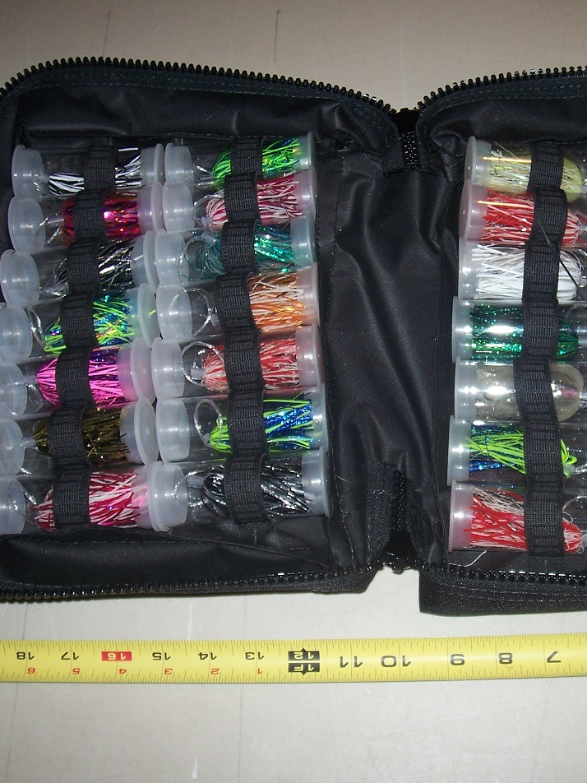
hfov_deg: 31.2
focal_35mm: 46
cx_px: 399
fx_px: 1040
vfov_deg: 41.2
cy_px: 389
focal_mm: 5.6
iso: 80
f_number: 2.7
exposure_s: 1/60
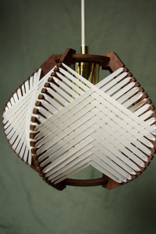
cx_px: 78
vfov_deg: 53.1
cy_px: 117
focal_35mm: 36
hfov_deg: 36.9
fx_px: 234
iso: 500
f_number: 5
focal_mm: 24
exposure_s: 1/500
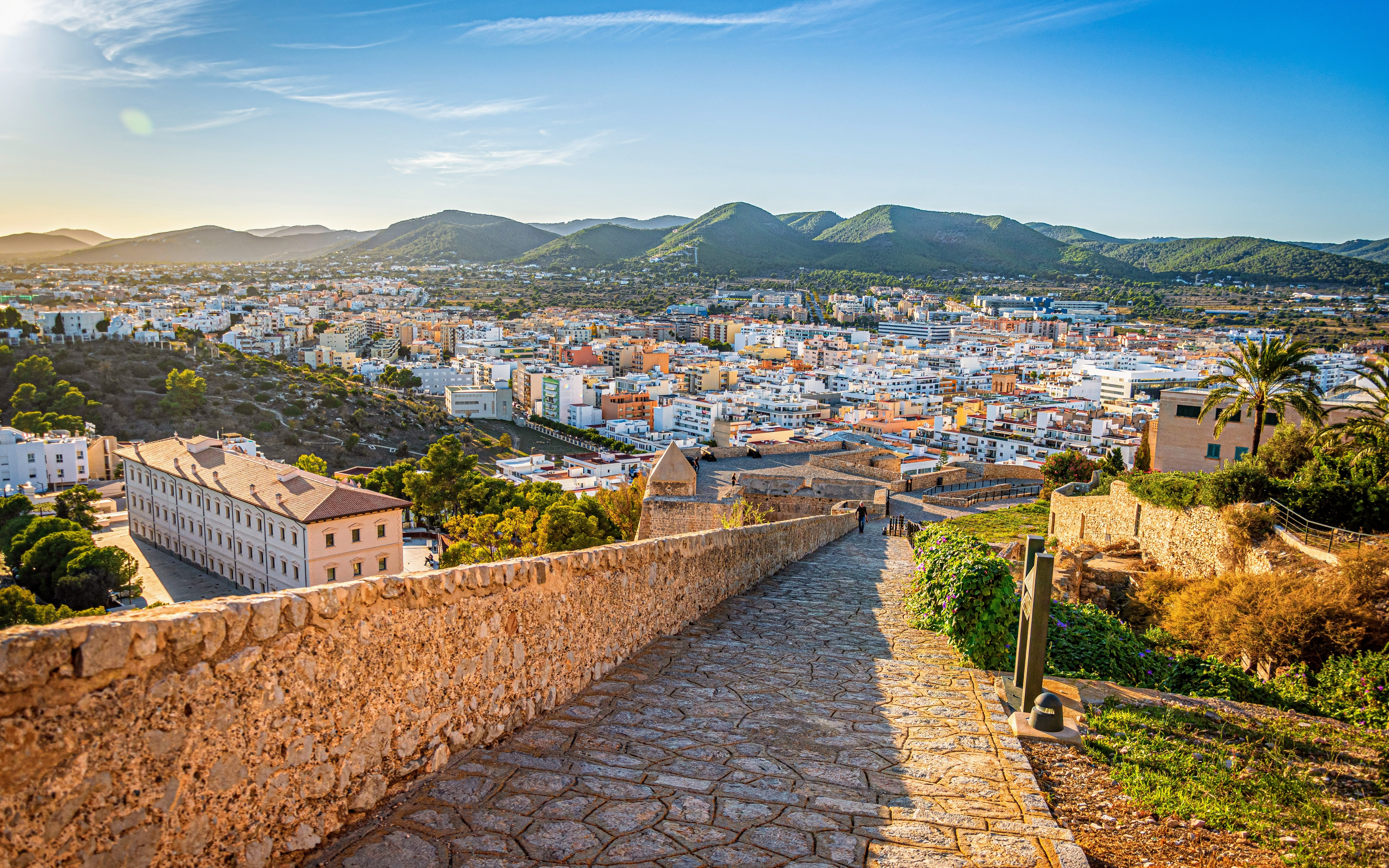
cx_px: 690
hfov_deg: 66.5
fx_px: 1060
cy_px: 459
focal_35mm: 28
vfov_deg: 44.5
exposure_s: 1/1250
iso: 100
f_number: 3.5
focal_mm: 18
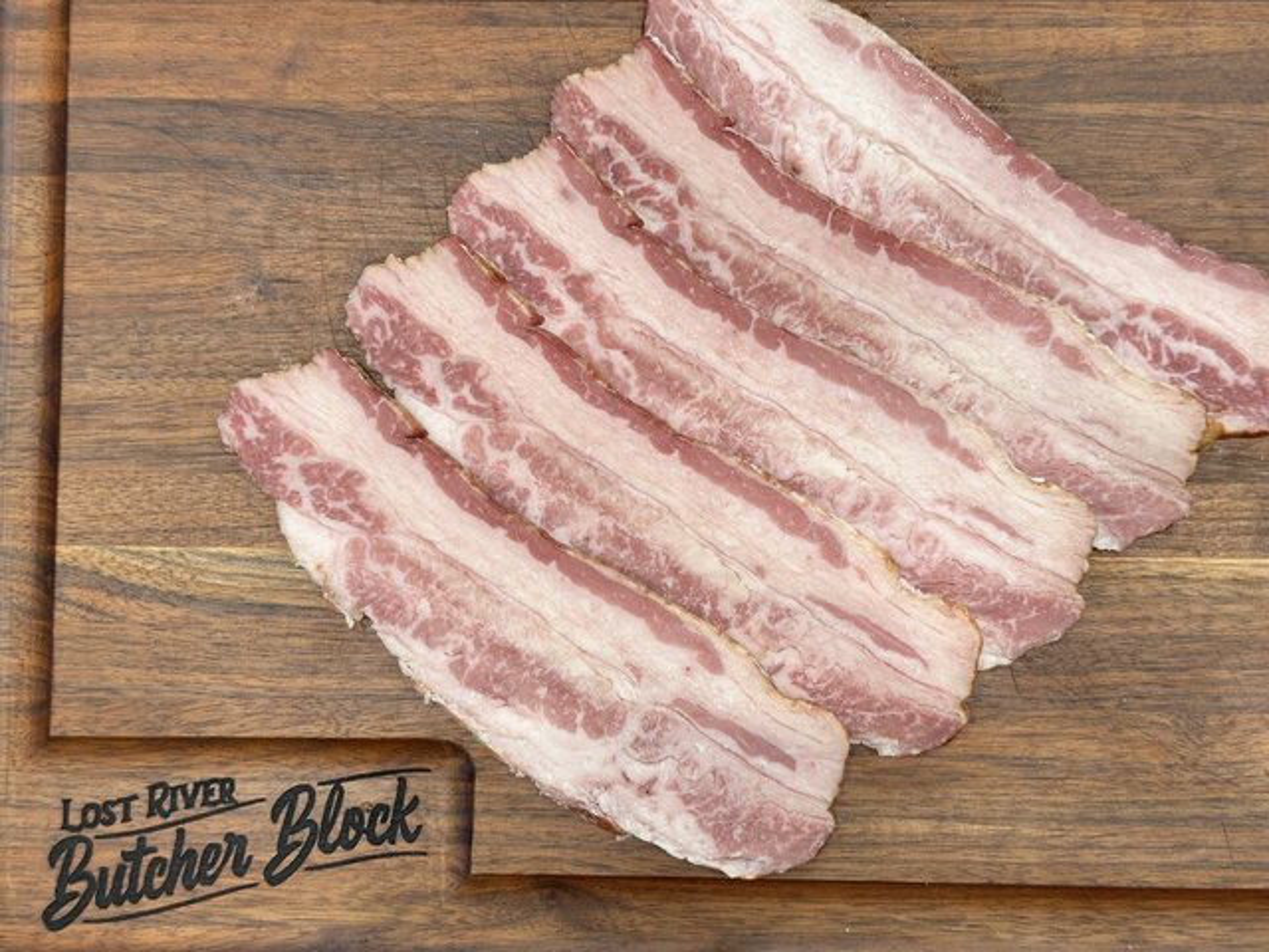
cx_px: 634
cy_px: 476
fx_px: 1760
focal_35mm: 48
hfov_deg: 39.7
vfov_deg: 30.3
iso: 64
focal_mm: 6.86
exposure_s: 1/120
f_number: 1.78
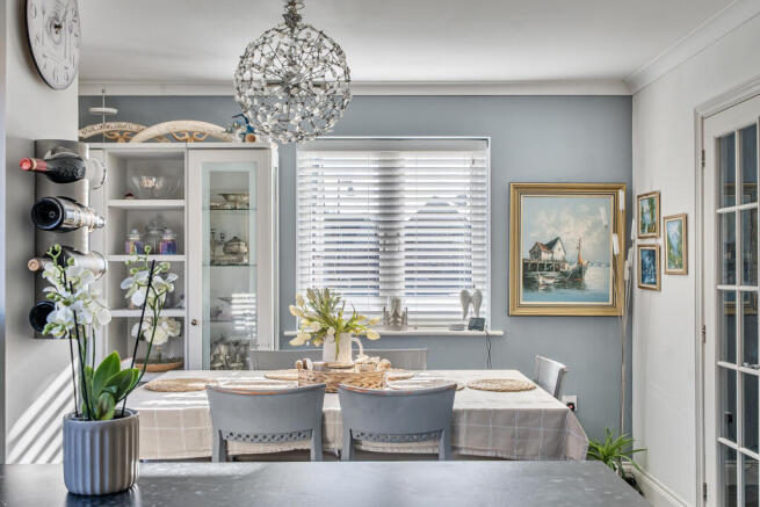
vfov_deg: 36.9
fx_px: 760
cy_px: 254
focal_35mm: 36
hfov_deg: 53.1
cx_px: 380
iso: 100
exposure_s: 1/15
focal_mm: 24
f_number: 8
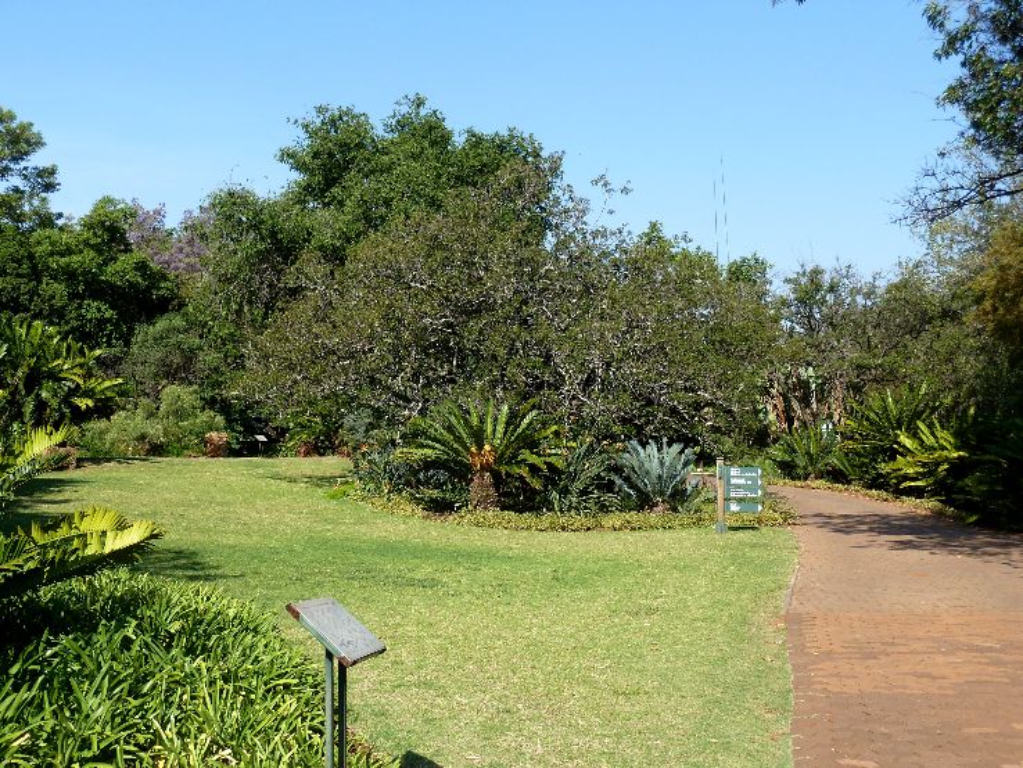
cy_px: 384
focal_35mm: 40
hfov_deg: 46.8
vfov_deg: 36.0
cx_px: 512
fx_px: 1182
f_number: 4
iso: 80
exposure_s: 1/400
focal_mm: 6.5
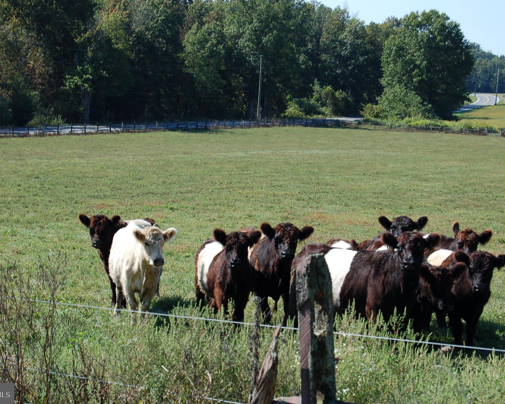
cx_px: 254
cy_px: 202
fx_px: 1399
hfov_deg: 20.5
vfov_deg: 16.4
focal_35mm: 94
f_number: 8
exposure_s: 1/250
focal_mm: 55
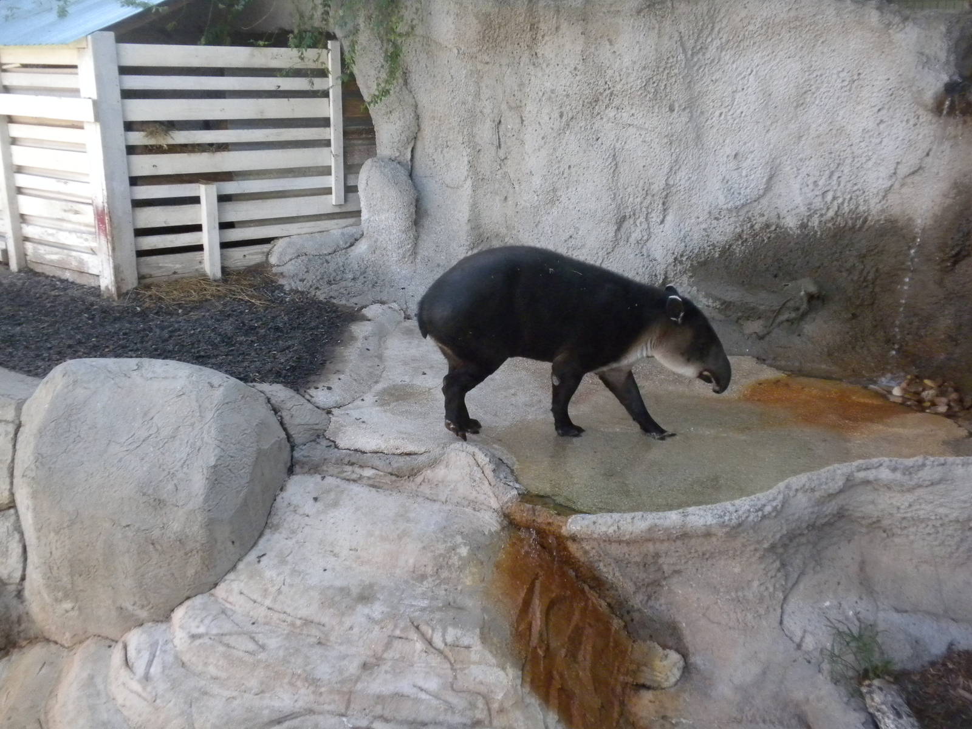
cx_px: 486
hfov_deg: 50.1
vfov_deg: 38.7
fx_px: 1039
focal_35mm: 37
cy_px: 364
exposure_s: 1/336
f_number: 3.5
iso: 400
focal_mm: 6.6
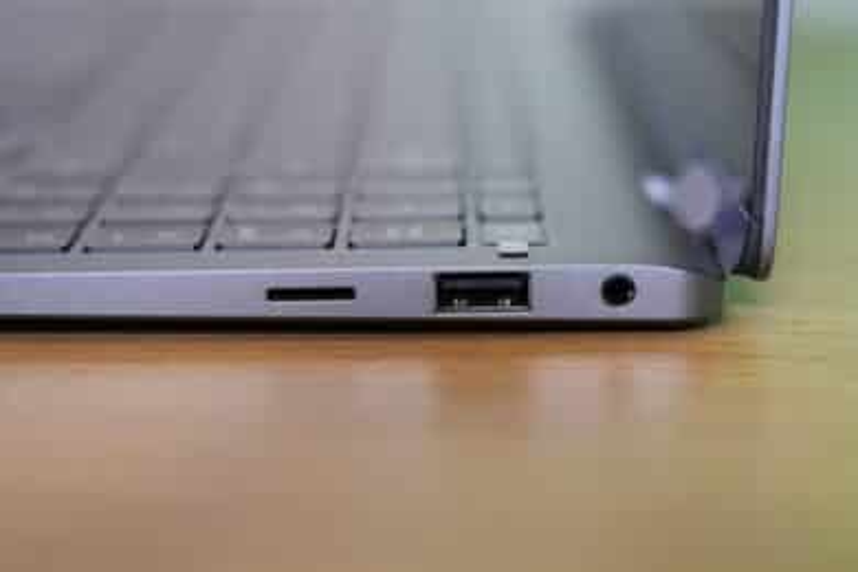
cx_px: 429
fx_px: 2502
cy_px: 286
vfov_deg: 13.0
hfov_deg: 19.5
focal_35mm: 105
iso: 4000
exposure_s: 1/125
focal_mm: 105
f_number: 5.6
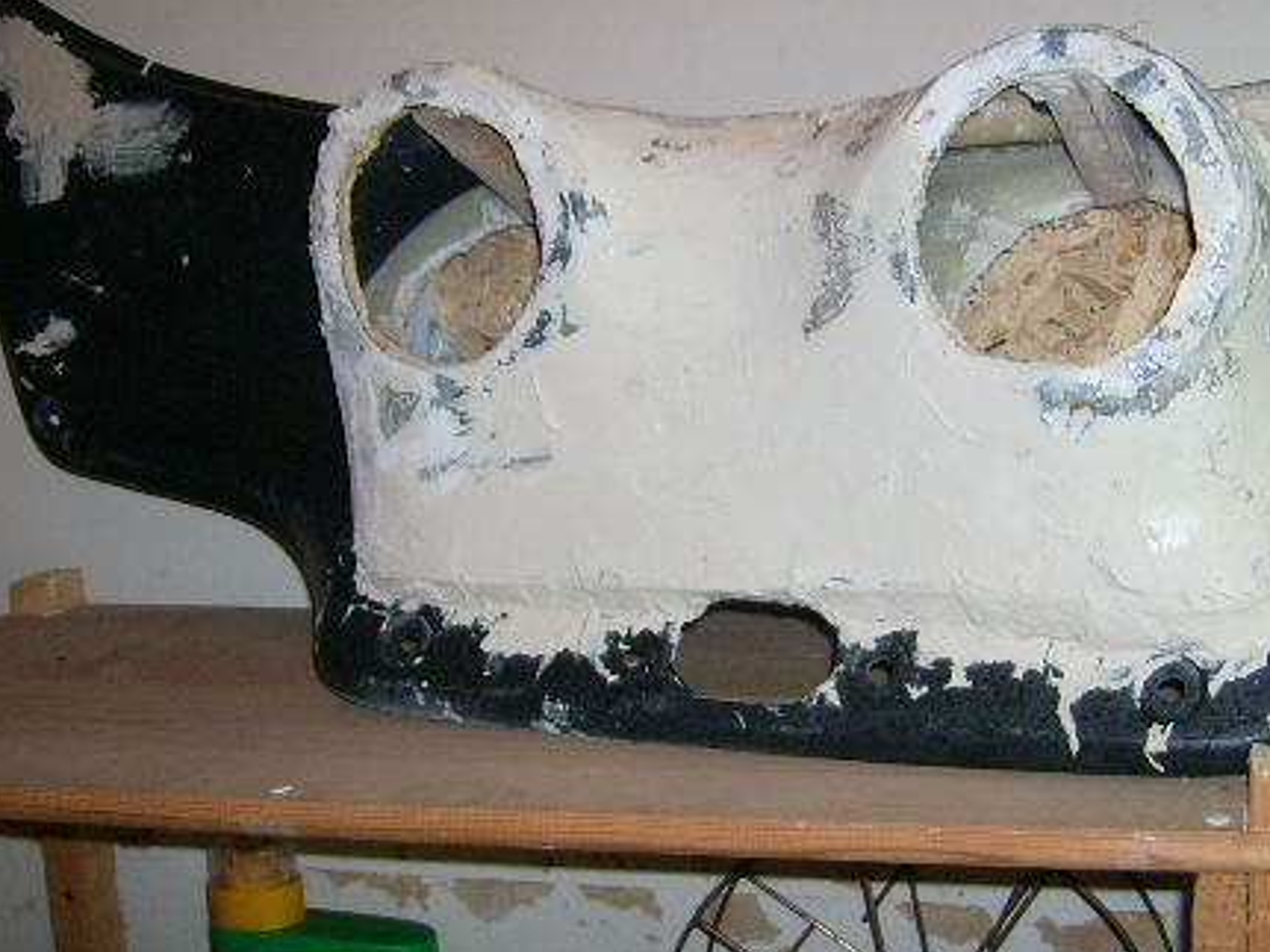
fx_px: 1907
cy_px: 495
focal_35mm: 52
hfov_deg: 36.7
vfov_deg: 28.0
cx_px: 778
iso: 100
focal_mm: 5.95
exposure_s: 1/60
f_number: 2.8
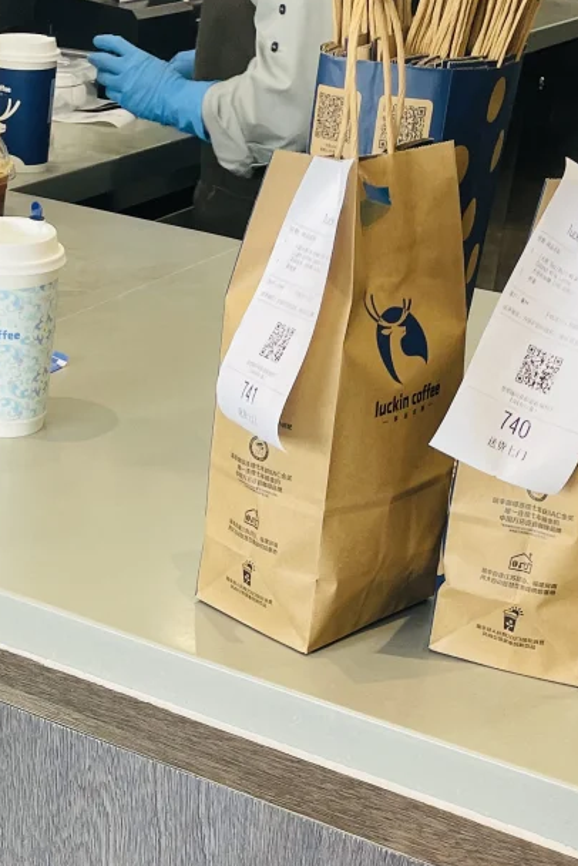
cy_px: 789
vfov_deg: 30.0
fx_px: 1539
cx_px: 121
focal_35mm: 64
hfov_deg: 21.0
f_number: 1.6
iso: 80
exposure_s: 1/121
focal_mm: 4.2
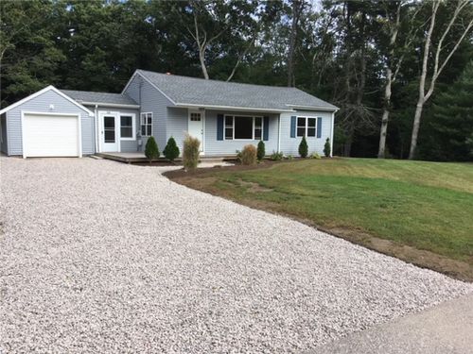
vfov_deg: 48.2
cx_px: 236
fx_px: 396
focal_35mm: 29
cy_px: 177
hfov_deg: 61.7
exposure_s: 1/1026
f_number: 2.2
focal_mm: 4.15
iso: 25
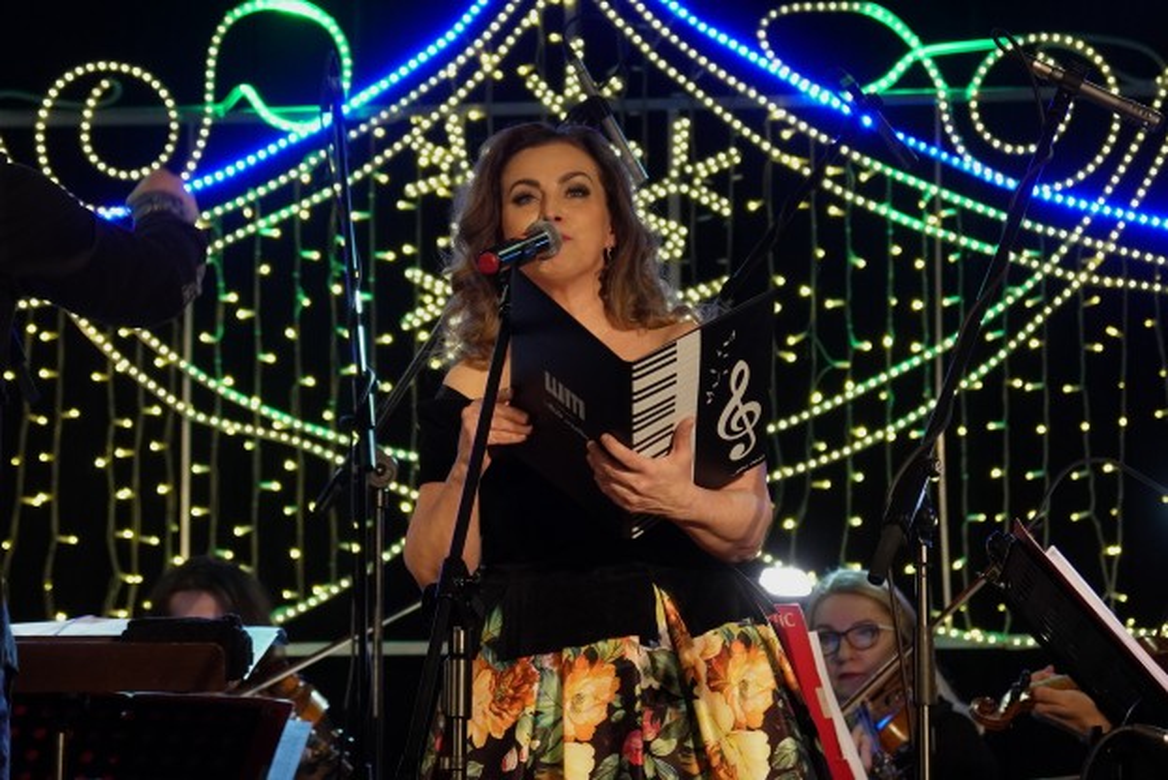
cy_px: 390
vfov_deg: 13.1
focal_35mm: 105
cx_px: 584
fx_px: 3408
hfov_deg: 19.4
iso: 1250
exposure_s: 1/125
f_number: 4
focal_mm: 70
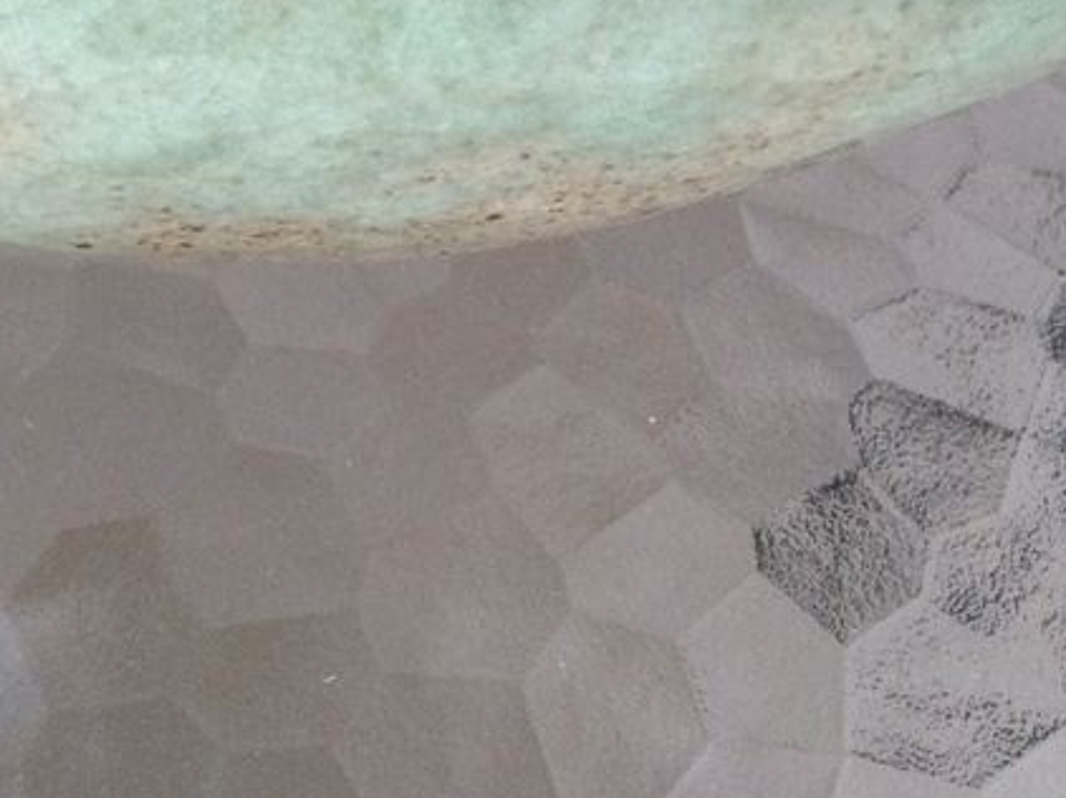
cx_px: 207
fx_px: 1970
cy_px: -14
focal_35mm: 64
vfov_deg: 22.0
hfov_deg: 29.6
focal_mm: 4.12
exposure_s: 1/30
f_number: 2.2
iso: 160
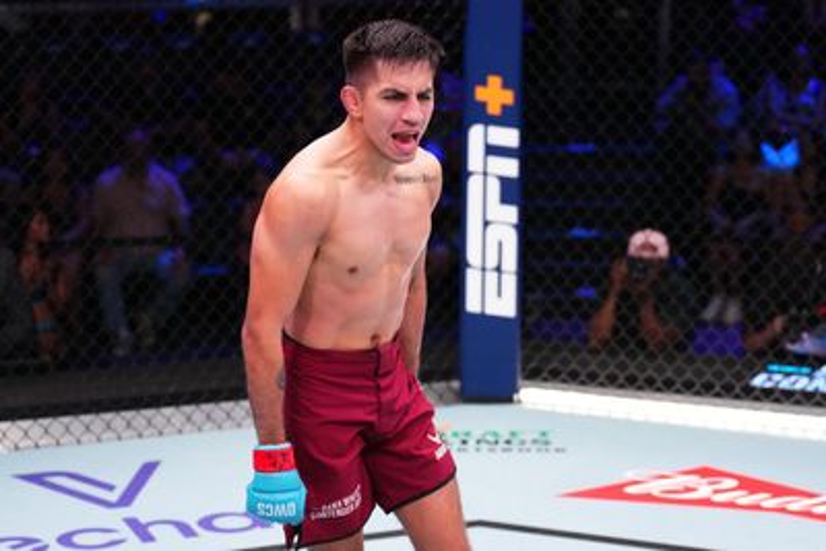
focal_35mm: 70
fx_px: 1607
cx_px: 413
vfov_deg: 19.5
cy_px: 276
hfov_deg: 28.8
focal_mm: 70
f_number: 2.8
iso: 4000
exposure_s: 1/1250
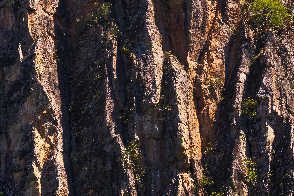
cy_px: 98
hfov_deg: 9.1
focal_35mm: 225
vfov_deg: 6.1
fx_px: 1837
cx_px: 147
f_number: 11
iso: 800
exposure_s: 1/1250
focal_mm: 150
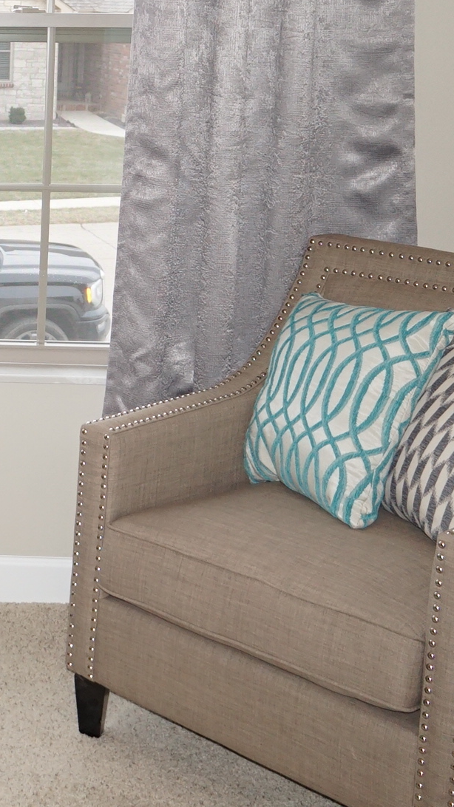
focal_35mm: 63
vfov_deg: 32.8
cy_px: 224
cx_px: -197
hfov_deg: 17.5
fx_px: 1349
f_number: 4
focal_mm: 16
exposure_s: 1/160
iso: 640
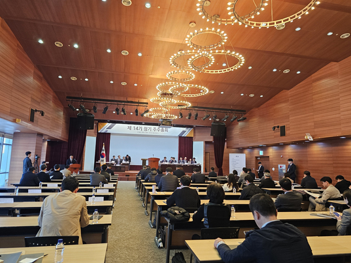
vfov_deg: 56.8
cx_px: 173
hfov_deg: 71.6
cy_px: 131
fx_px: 243
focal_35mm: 24
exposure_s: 1/120
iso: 320
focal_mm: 6.3
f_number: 1.7
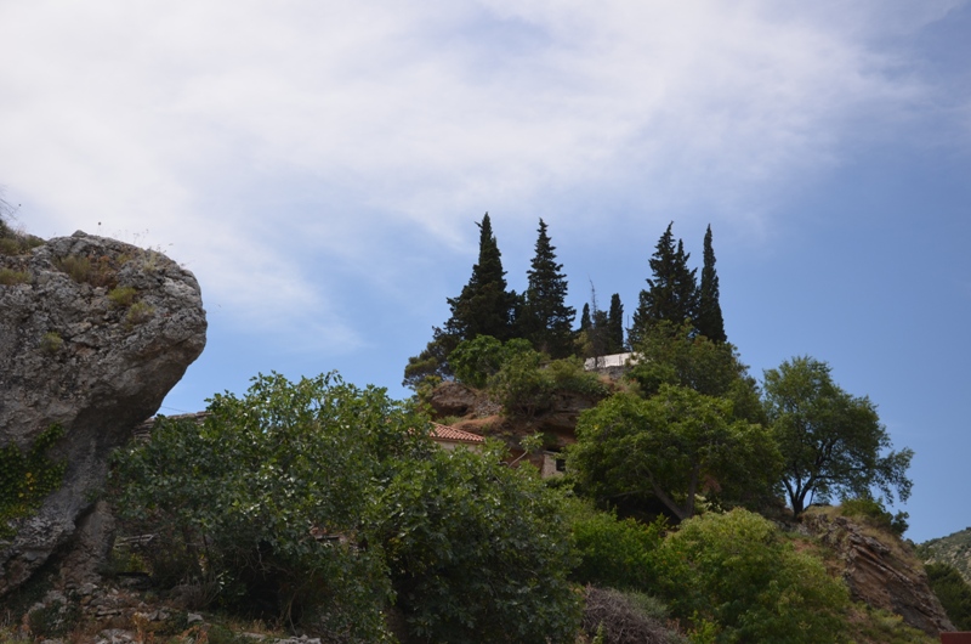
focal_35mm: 45
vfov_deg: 29.7
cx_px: 486
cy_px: 322
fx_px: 1211
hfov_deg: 43.7
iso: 100
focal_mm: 30
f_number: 6.3
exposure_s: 1/200
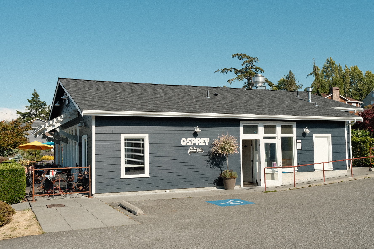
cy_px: 124
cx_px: 187
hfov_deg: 50.7
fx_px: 395
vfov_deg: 35.1
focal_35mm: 38
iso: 320
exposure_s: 1/1250
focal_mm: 25.5
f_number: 5.6
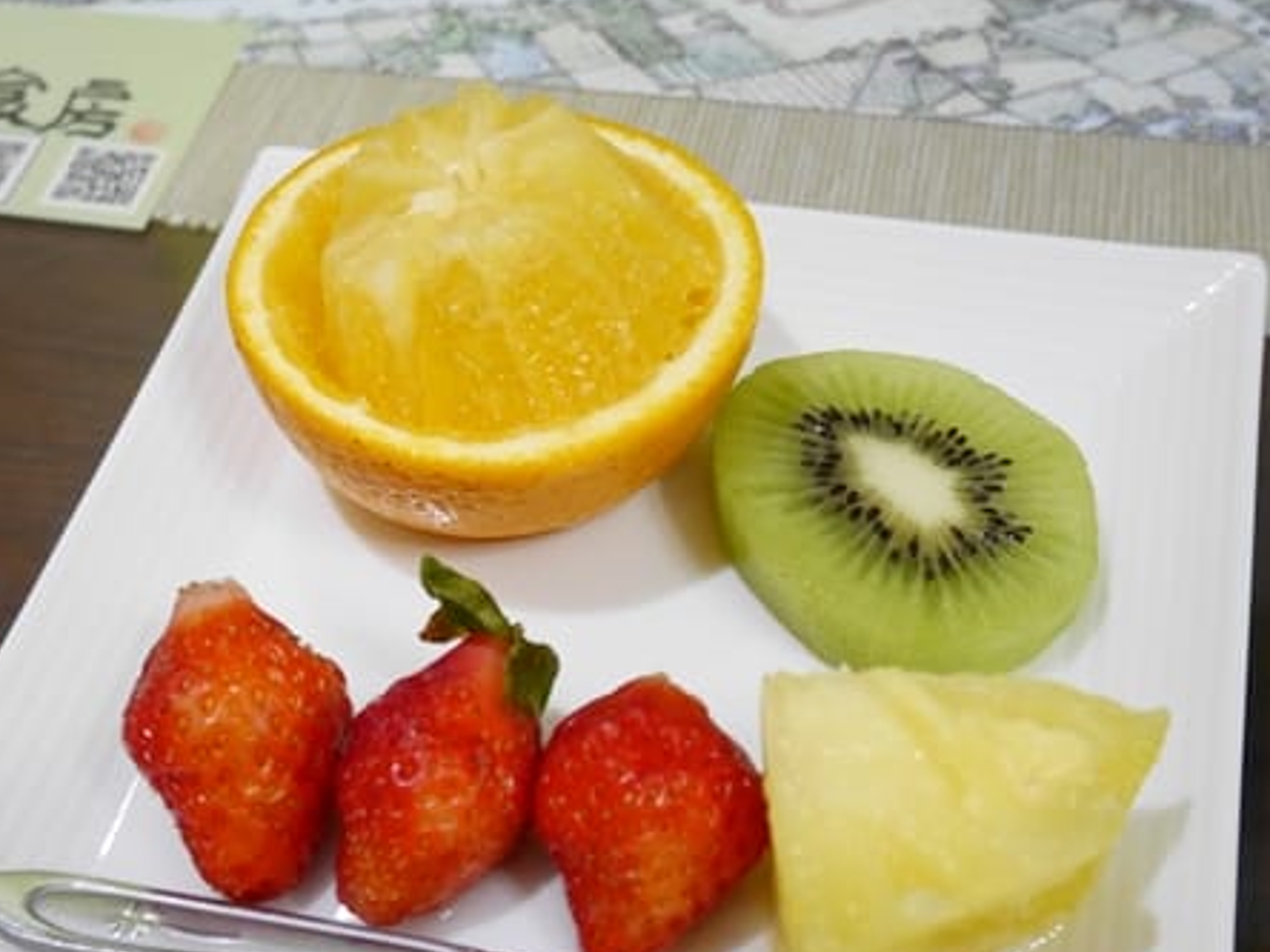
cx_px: 541
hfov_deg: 37.4
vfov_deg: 28.4
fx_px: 1871
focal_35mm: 51
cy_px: 609
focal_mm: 17
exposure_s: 1/60
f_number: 4
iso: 1600
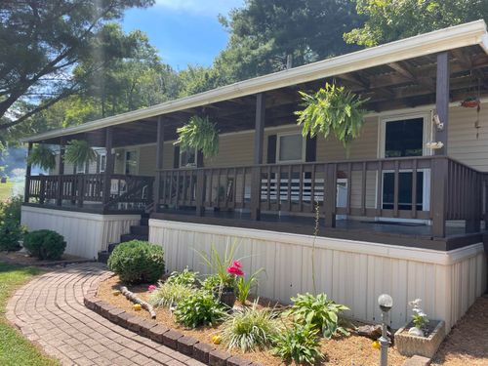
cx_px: 244
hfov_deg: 67.3
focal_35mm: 26
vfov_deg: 53.1
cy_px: 183
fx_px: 367
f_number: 1.6
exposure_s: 1/1366
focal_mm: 4.2
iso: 32
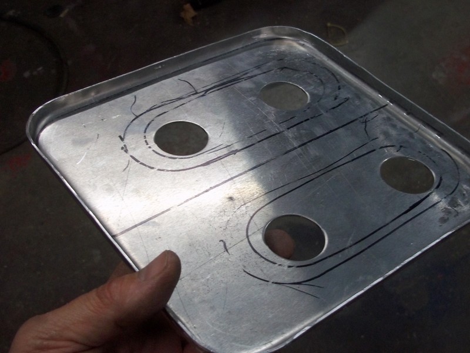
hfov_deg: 51.4
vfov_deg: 39.7
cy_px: 176
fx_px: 489
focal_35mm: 36
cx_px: 235
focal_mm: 6.5
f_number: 3.1
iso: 160
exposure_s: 1/30
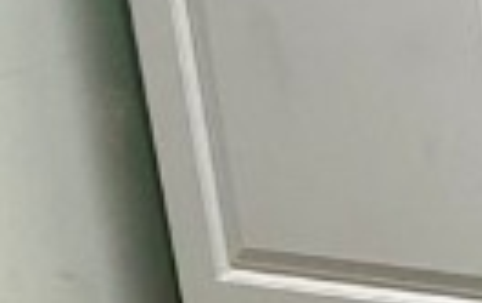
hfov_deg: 14.2
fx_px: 1513
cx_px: 1044
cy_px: 201
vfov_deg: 11.4
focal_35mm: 115
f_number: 2.2
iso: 250
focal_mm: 2.22
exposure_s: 1/120
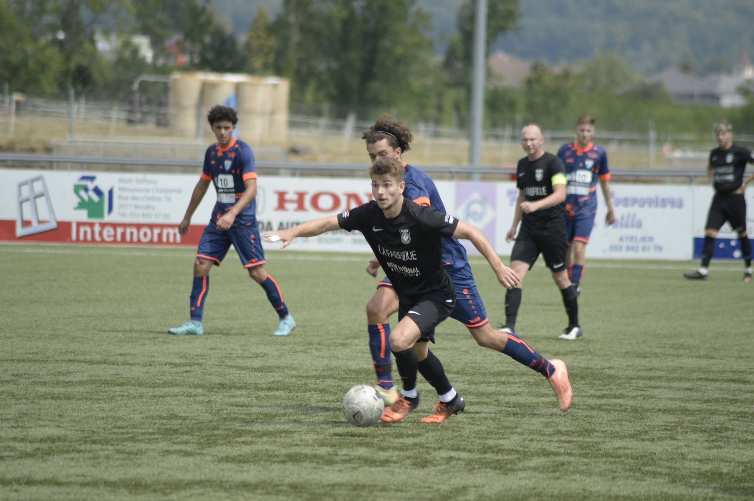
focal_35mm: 300
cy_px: 250
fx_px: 6276
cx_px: 377
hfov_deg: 6.9
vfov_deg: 4.6
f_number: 5.6
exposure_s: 1/400
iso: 100
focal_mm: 300
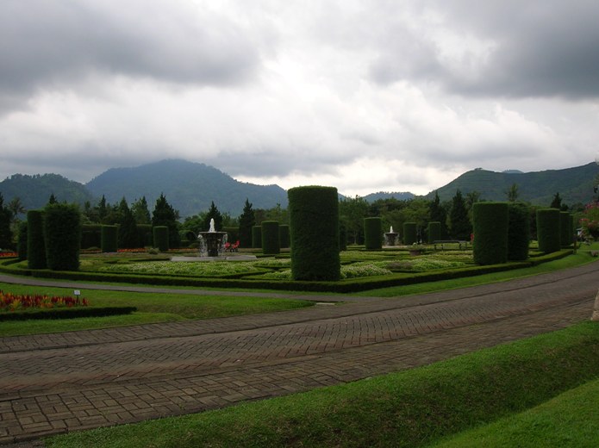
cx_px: 300
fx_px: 588
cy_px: 224
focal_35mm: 34
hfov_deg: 54.0
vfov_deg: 41.7
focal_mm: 5.7
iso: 50
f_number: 4.9
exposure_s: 1/160
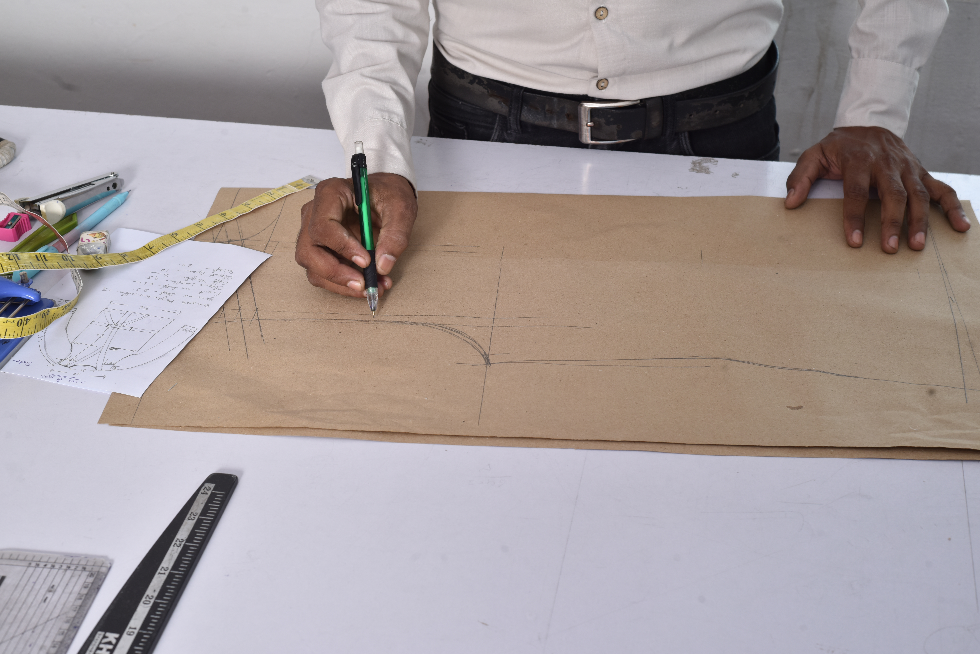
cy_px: 327
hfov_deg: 39.6
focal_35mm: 50
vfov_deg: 27.0
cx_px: 490
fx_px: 1361
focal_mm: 50
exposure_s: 1/60
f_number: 9
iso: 320
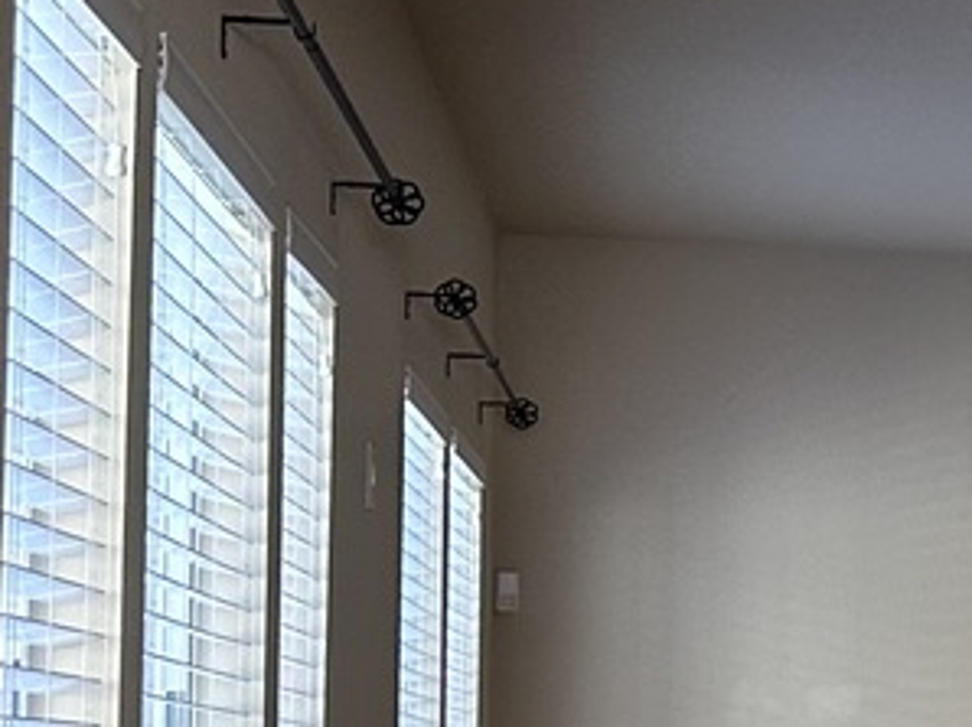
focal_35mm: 116
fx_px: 3255
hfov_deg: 14.3
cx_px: 1921
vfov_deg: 12.7
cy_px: 567
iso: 200
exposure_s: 1/120
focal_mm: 6.86
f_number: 1.78
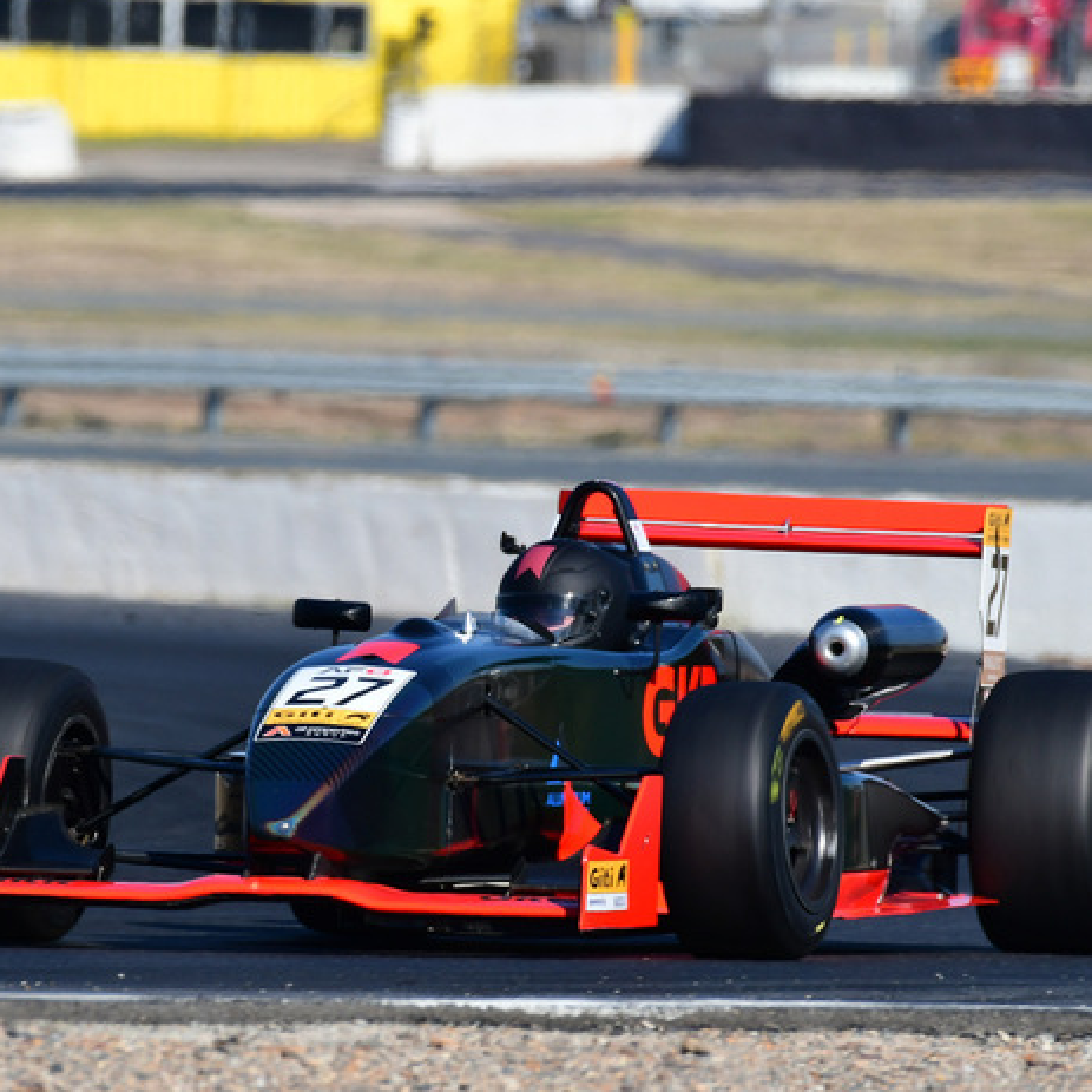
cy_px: 482
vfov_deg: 1.7
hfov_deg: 1.7
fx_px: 37760
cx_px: 314
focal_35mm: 1058
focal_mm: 480
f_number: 10
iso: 320
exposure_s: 1/640
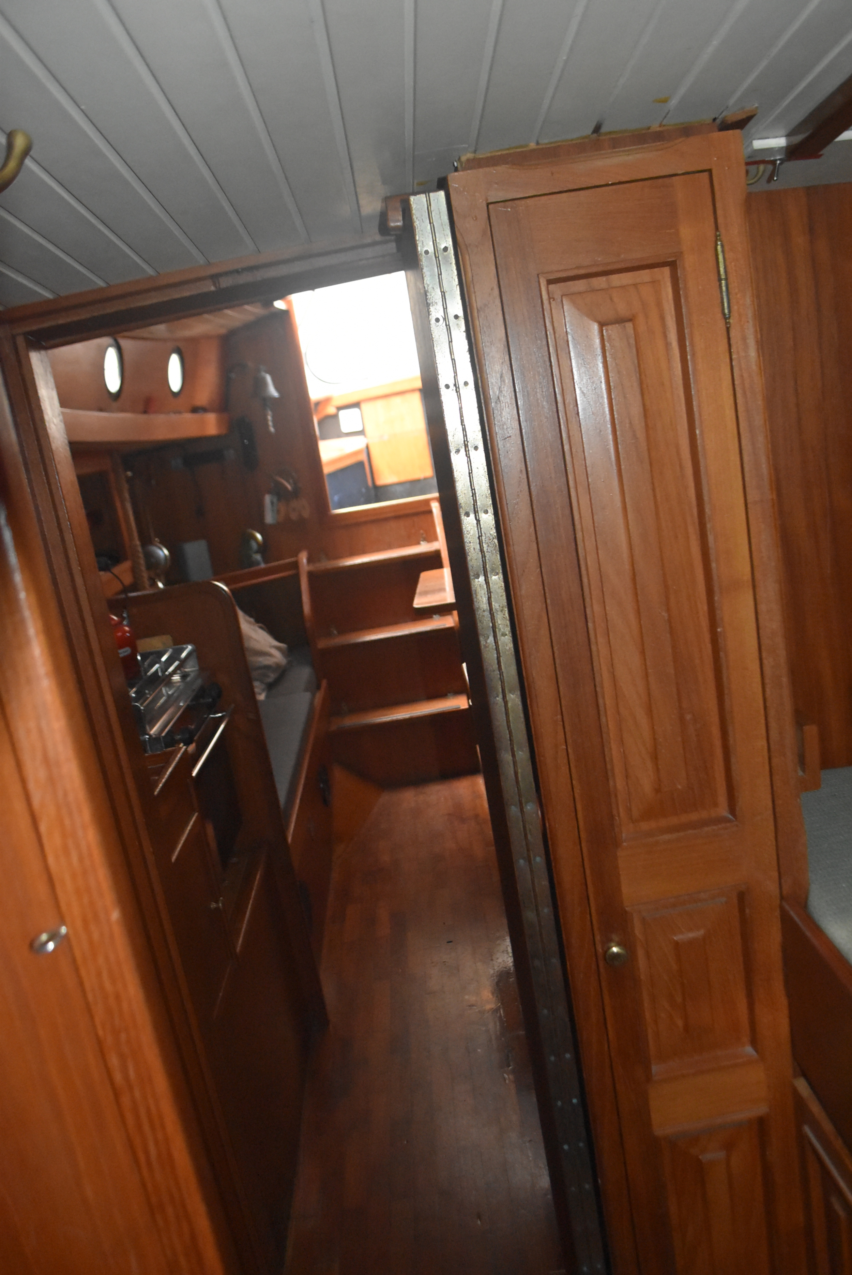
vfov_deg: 67.3
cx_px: 426
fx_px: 957
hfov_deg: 48.0
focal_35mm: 27
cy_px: 638
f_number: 3.5
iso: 4000
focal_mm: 18
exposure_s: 1/60
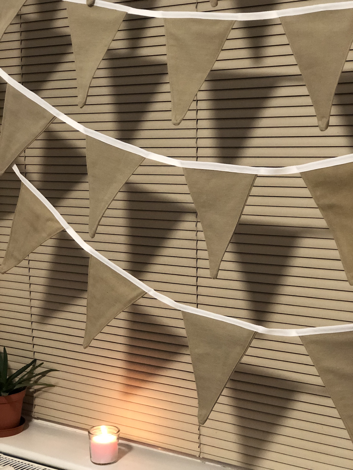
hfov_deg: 25.7
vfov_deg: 33.8
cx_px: 176
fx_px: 775
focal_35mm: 57
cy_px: 235
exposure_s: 1/33
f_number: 2.8
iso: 500
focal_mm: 6.6
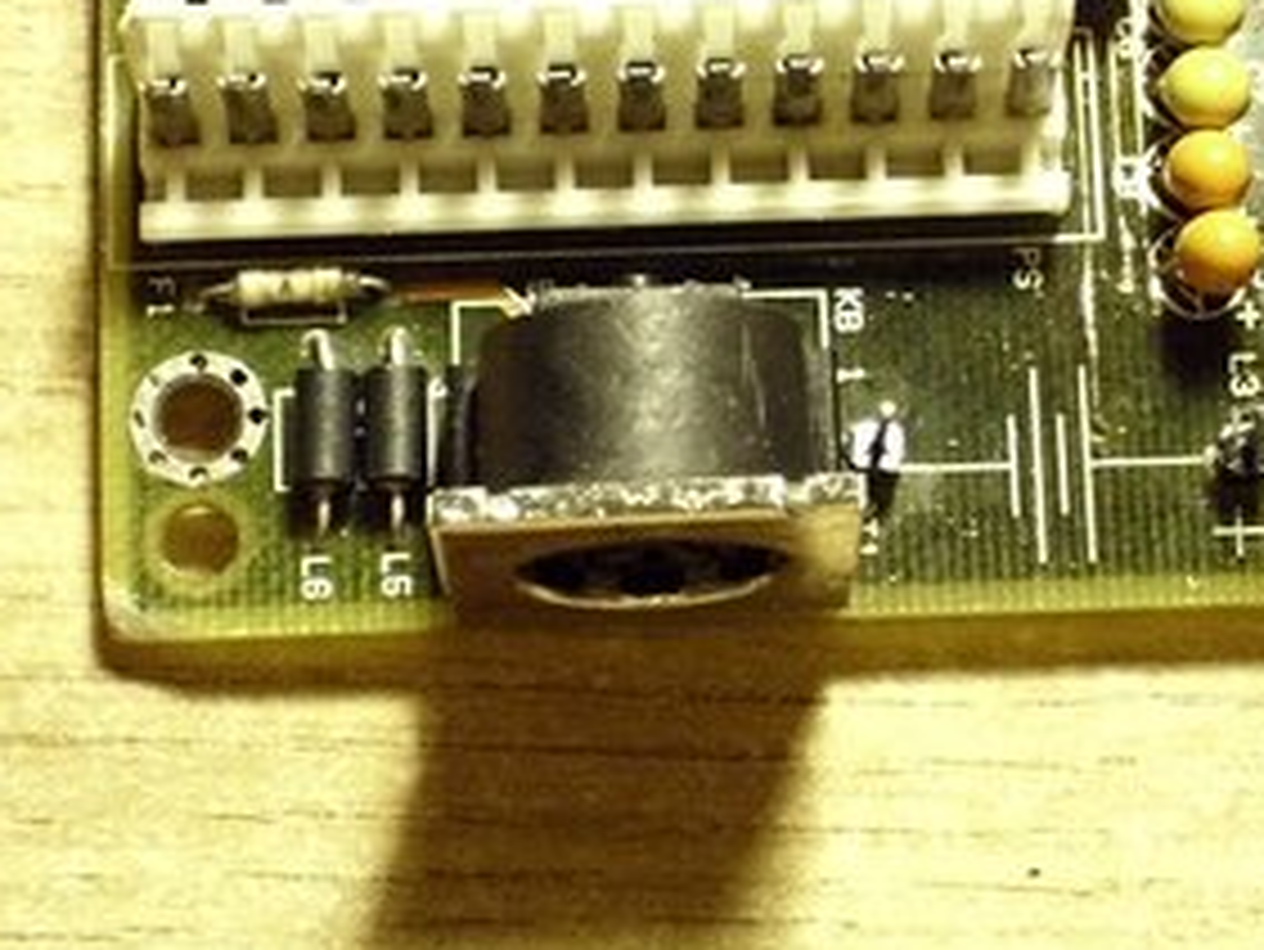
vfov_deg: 9.8
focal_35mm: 151
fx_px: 5516
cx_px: 823
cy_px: 387
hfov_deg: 13.1
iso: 800
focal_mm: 18.6
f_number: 5.6
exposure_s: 1/18
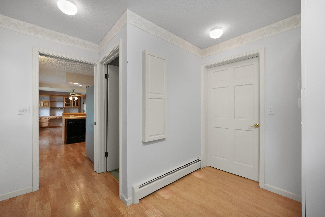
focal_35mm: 14
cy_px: 108
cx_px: 162
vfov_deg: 81.3
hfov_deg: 104.2
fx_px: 126
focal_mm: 14
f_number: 4.5
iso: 800
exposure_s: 1/125
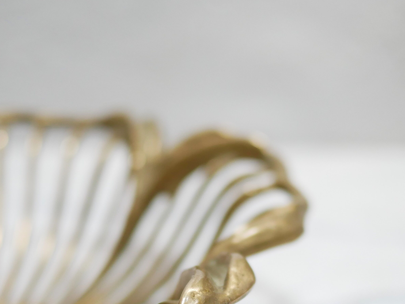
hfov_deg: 25.3
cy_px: 288
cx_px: 214
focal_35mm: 77
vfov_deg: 18.7
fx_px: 901
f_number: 1.7
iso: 640
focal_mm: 20
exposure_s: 1/60
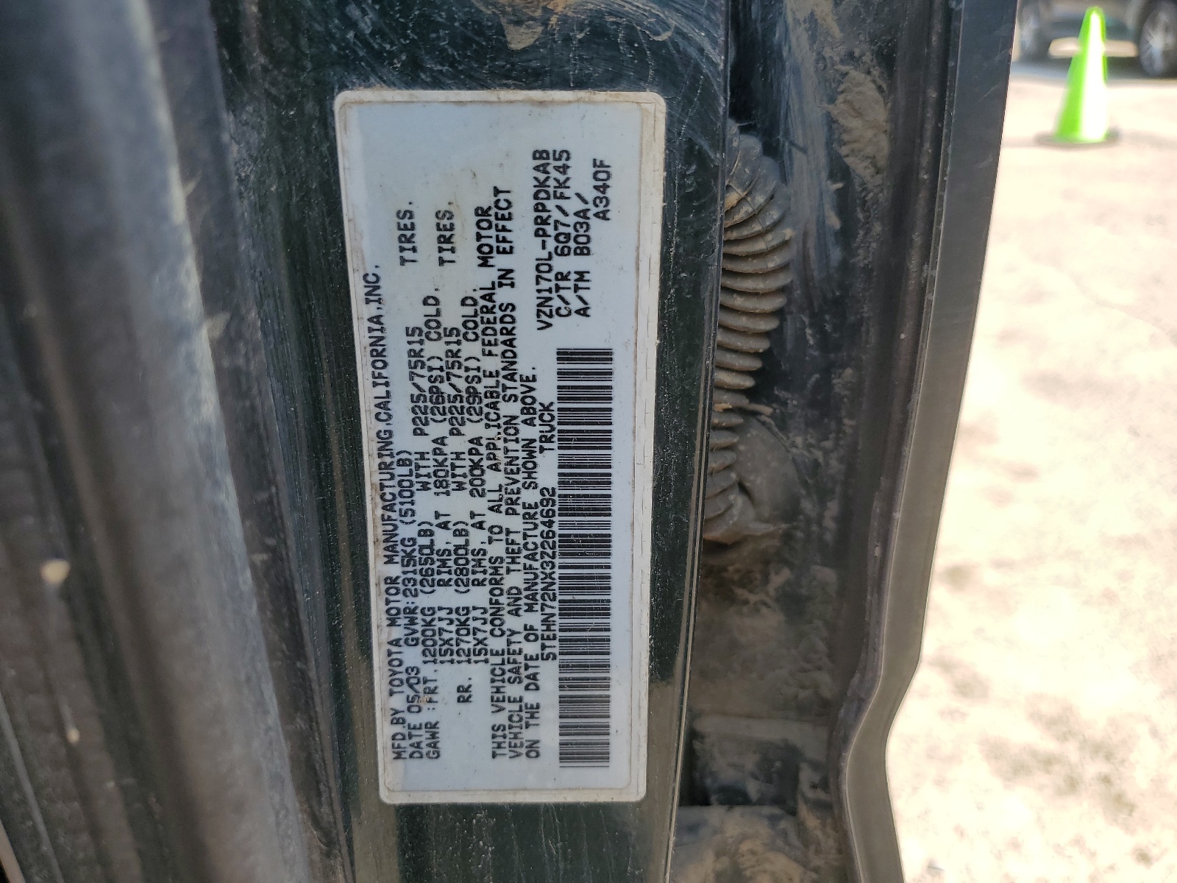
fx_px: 884
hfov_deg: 67.3
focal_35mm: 26
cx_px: 588
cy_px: 442
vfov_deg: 53.1
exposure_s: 1/714
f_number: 1.5
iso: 50
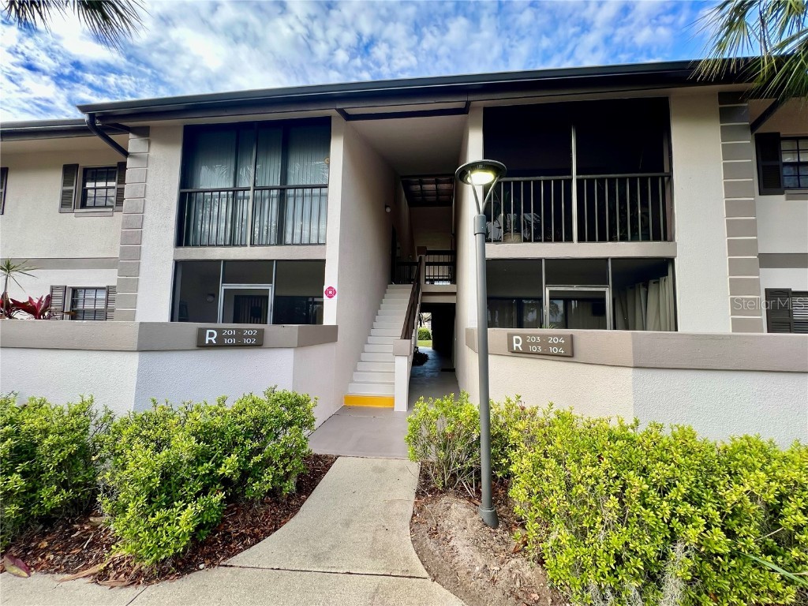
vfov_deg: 89.9
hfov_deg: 106.2
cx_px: 404
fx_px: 303
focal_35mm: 13
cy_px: 303
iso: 32
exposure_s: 1/213
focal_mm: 1.57
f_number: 1.8
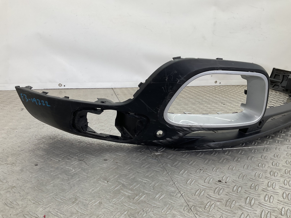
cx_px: 146
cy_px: 109
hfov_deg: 61.7
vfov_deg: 48.2
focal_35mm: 29
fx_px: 244
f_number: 1.8
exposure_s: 1/100
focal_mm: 3
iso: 20
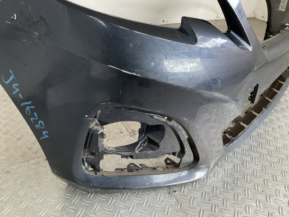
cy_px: 108
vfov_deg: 48.2
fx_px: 242
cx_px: 144
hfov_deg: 61.7
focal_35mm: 29
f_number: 1.8
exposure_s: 1/40
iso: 250
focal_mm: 3
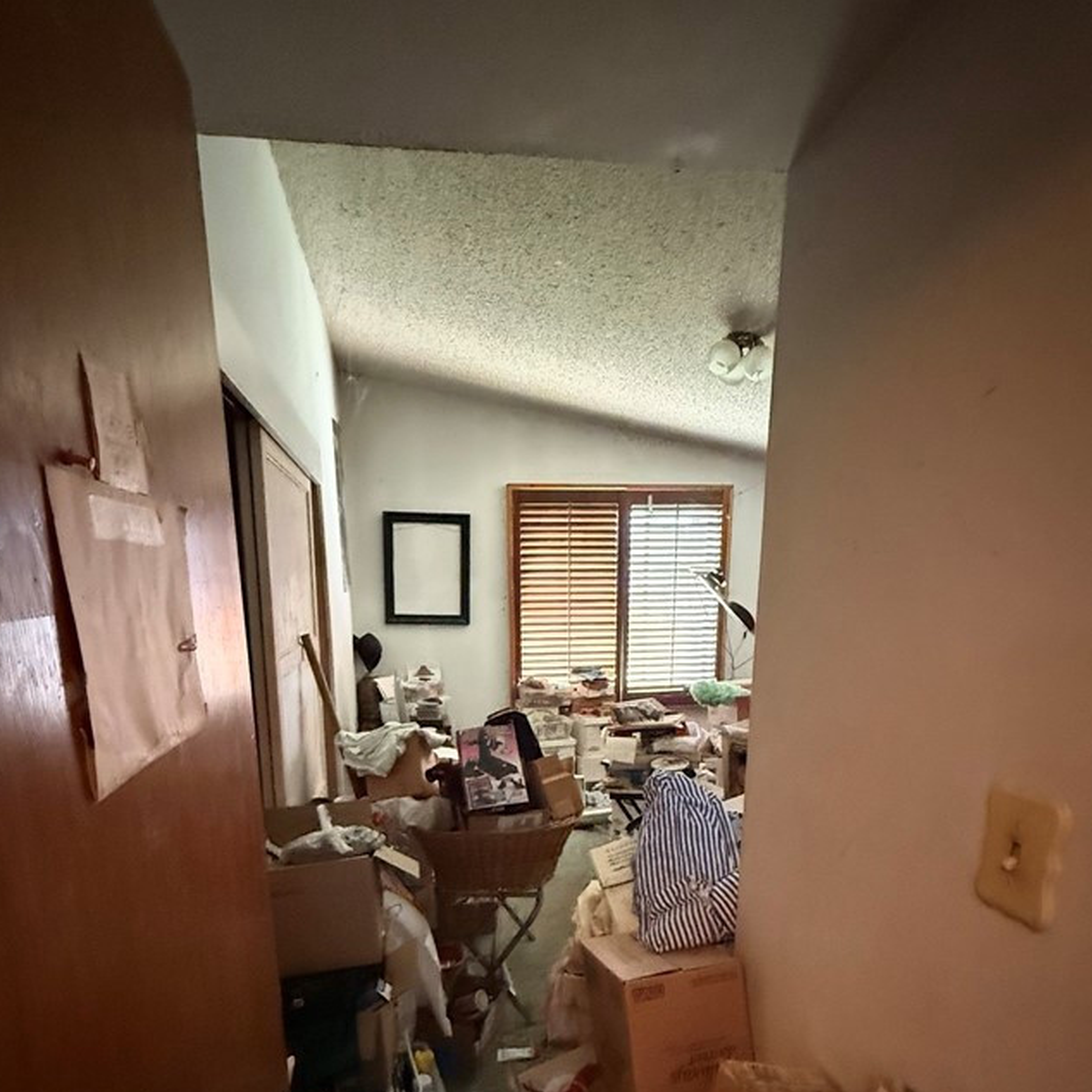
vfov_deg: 72.2
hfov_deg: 74.7
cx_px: 512
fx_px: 714
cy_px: 744
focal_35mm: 20
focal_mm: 2.22
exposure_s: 1/60
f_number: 2.2
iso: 1600
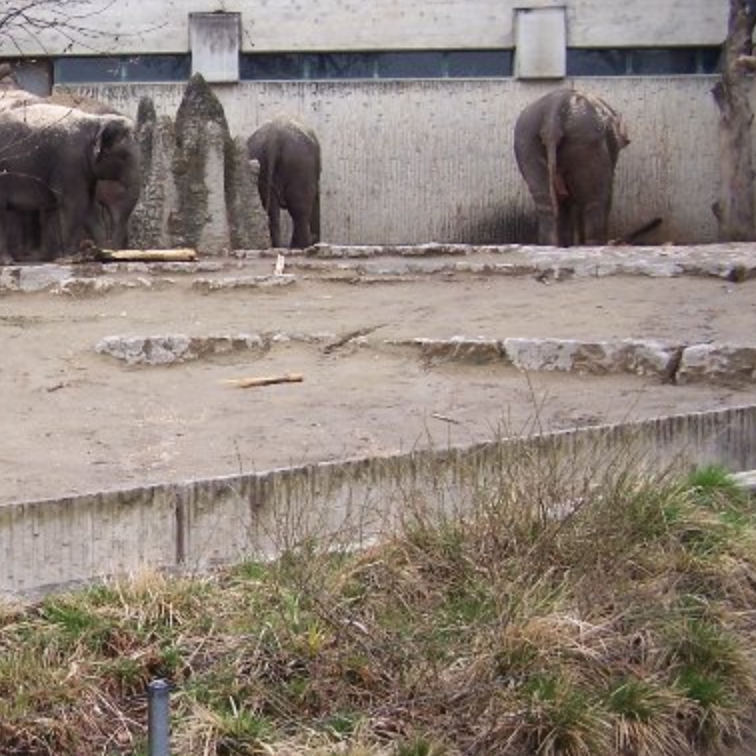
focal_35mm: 71
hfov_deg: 23.4
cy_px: 426
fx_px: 1754
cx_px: 16
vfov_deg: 24.3
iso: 80
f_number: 2.8
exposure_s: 1/250
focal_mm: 6.3
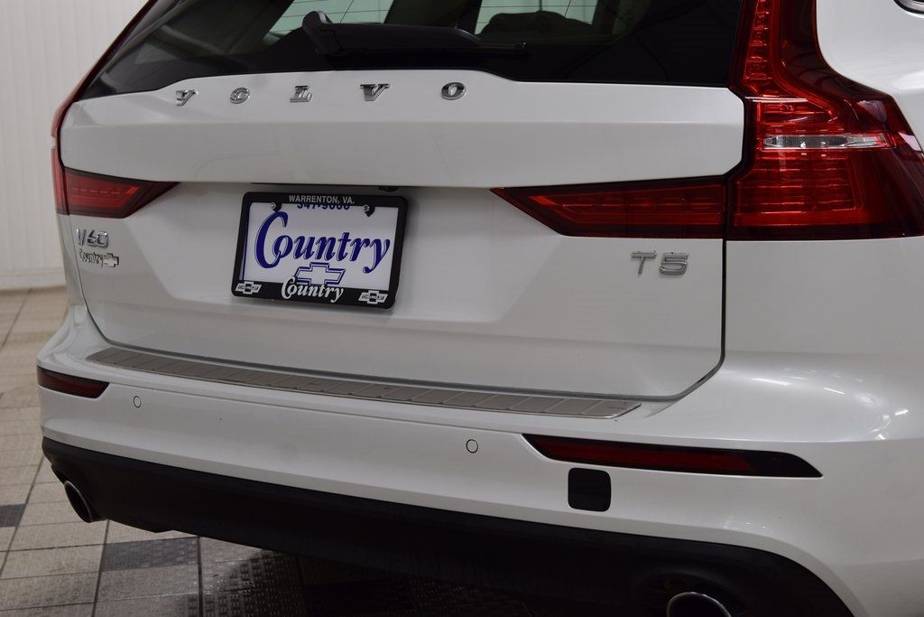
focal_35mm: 66
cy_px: 308
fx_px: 1694
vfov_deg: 20.6
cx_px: 462
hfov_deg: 30.5
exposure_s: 1/25
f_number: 7.1
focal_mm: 44
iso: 400
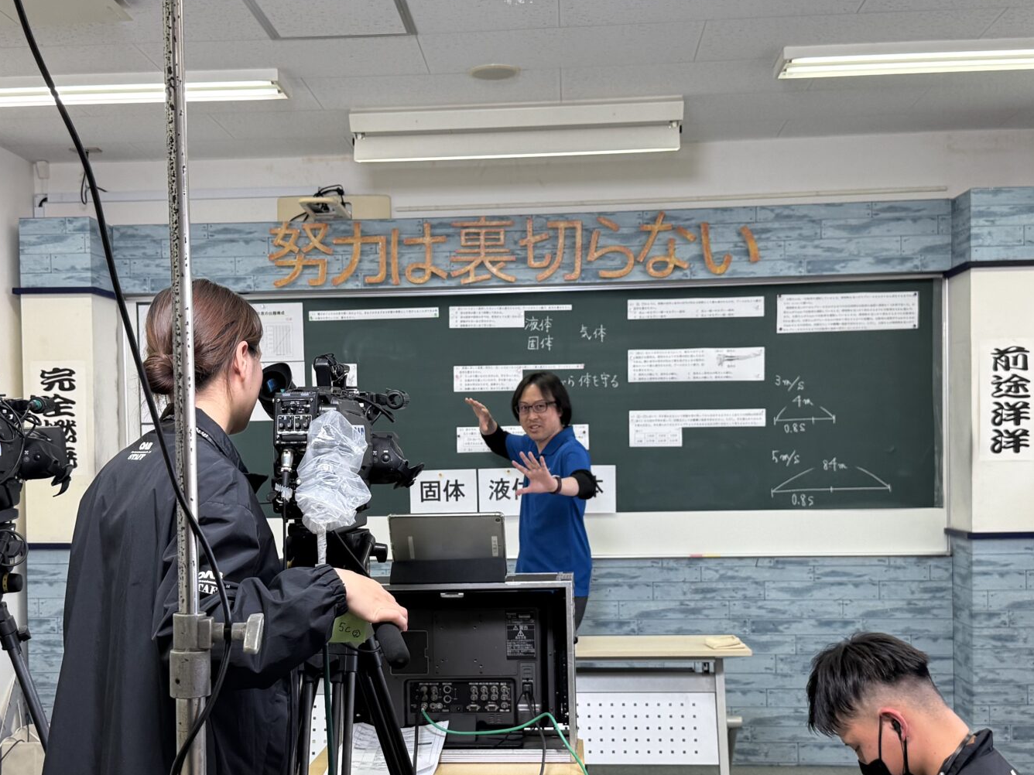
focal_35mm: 46
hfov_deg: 41.2
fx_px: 1374
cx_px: 473
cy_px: 483
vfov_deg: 31.4
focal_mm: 6.76
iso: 160
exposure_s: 1/237
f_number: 1.78
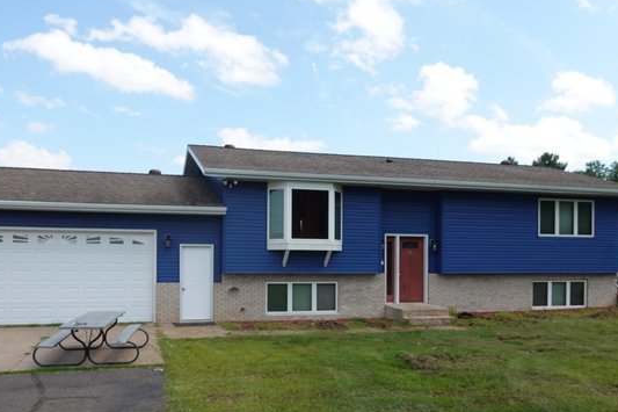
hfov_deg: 58.7
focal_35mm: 32
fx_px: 549
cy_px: 263
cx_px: 285
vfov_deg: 40.7
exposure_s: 1/500
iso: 100
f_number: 4
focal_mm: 9
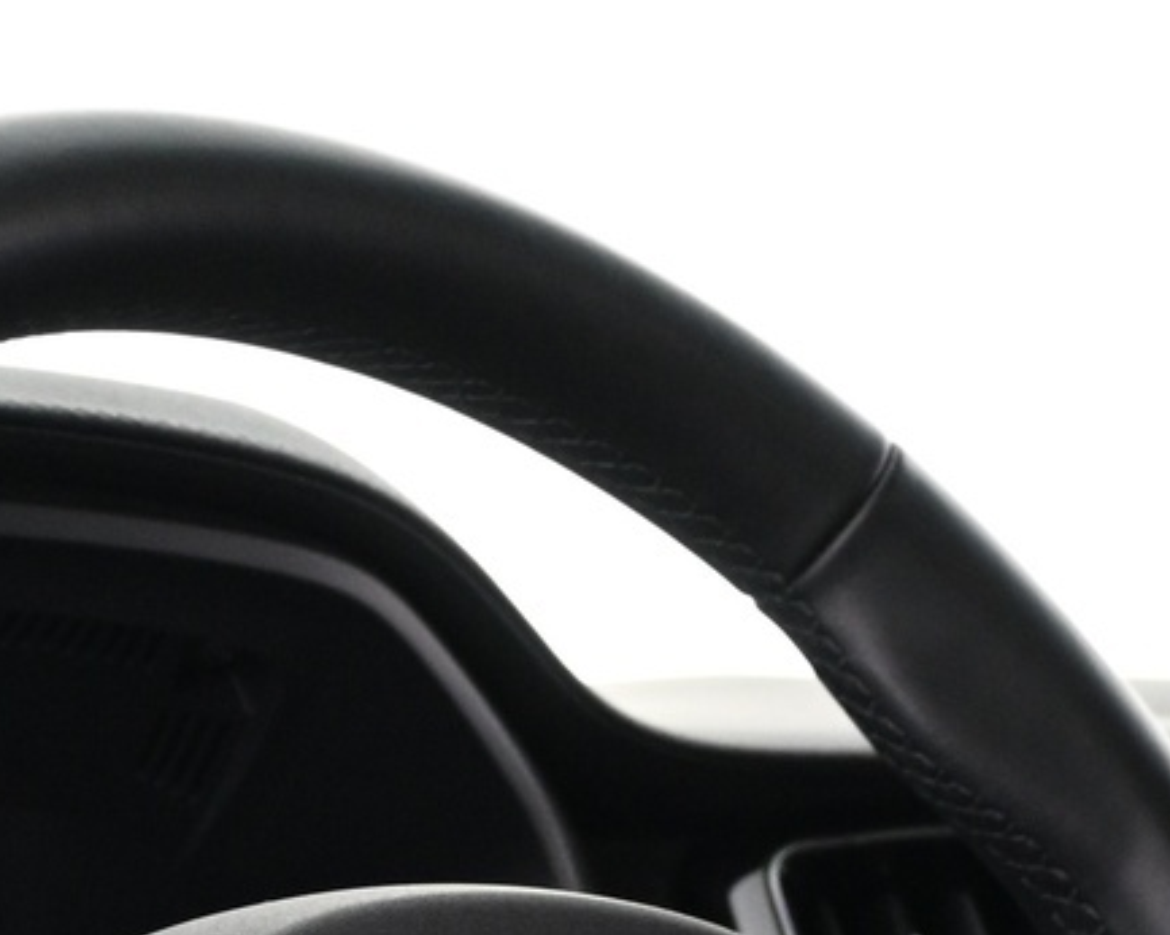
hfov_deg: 12.2
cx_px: 357
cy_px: 1324
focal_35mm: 158
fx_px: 5469
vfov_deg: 9.5
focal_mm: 30
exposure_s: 1/13
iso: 1600
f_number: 4.8
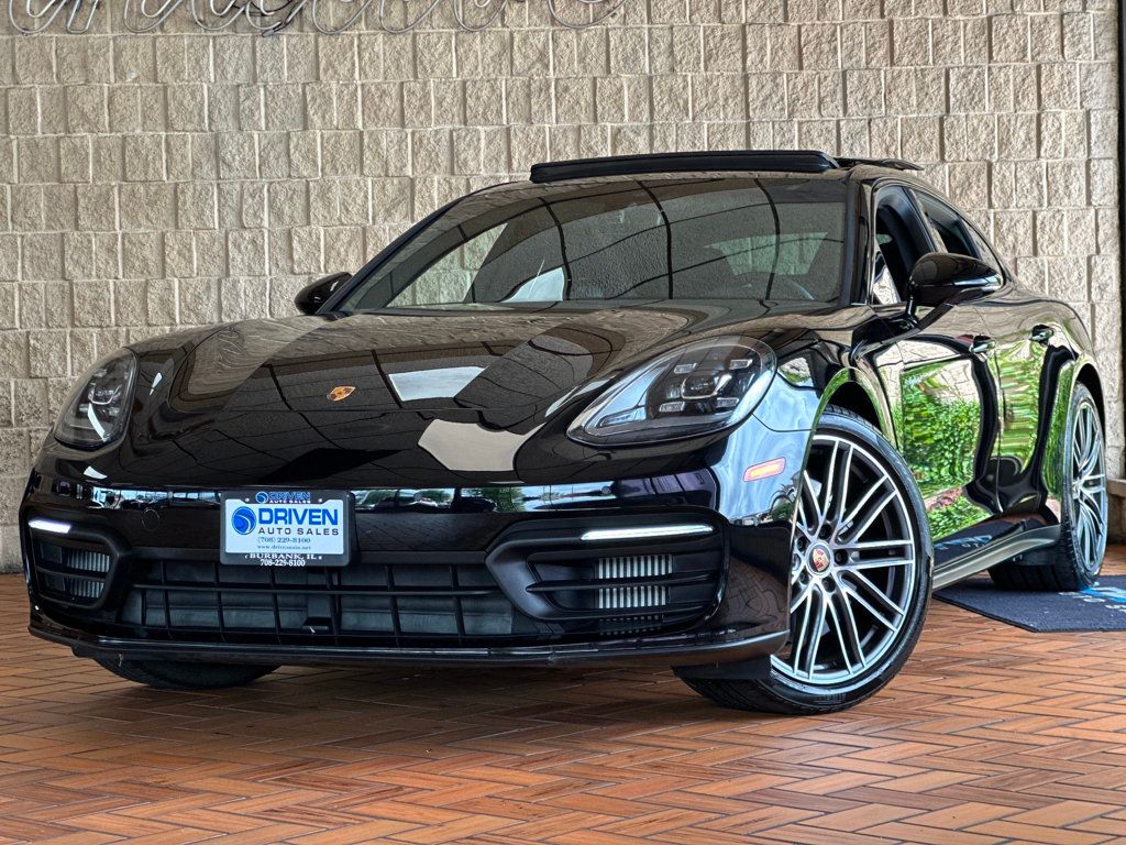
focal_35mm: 77
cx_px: 563
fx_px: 2505
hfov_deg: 25.3
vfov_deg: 19.1
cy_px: 422
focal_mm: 9
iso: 125
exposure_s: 1/120
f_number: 2.8
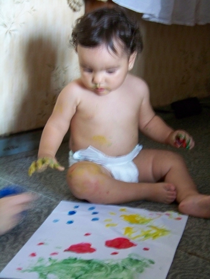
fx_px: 776
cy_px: 140
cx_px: 105
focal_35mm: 96
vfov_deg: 20.4
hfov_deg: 15.4
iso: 400
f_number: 3.2
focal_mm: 16.2
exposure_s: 1/8
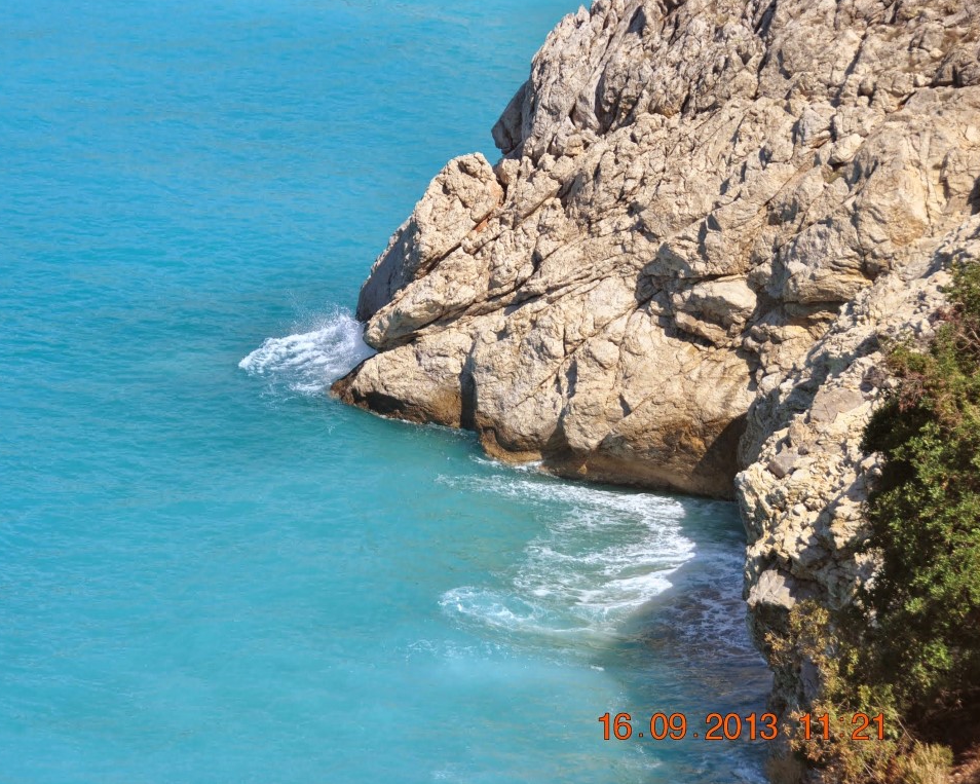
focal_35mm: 139
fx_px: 4031
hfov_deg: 13.9
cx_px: 410
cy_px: 391
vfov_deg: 11.1
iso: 110
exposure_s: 1/500
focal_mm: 82
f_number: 5.6
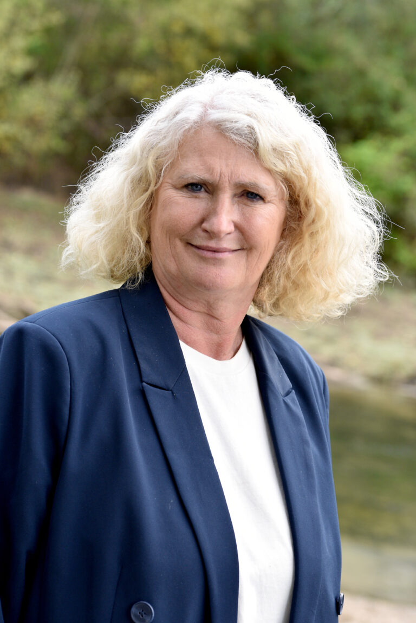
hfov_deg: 13.1
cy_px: 312
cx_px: 208
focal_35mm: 105
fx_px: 1818
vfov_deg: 19.4
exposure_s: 1/125
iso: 400
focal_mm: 105
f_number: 7.1
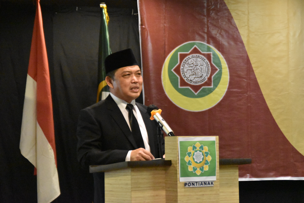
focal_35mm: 128
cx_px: 152
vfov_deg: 10.8
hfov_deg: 16.1
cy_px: 102
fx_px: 1077
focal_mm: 85
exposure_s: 1/125
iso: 11400
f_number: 6.3
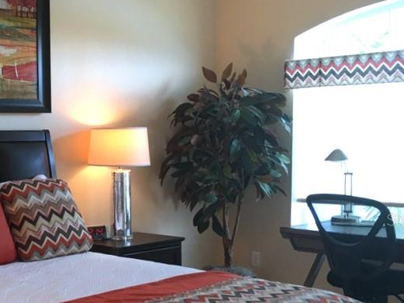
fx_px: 665
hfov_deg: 32.5
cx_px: 63
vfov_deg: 25.4
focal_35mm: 57
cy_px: 219
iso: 25
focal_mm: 4.15
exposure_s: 1/15
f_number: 2.2
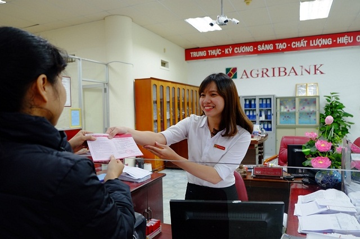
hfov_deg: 67.4
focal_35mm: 27
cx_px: 180
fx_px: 270
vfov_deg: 47.9
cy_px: 120
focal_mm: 18
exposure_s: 1/42
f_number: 2.8
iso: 800
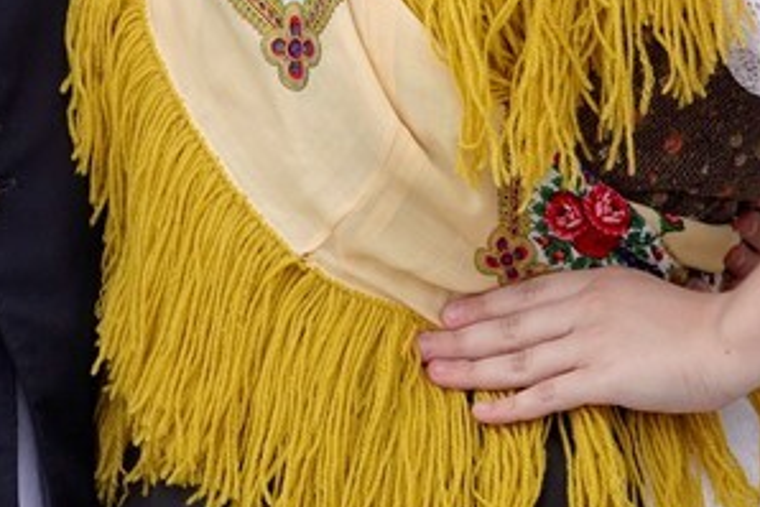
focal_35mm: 247
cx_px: 232
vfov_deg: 5.5
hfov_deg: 8.3
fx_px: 5217
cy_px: -264
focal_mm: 26.42
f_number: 3.5
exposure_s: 1/200
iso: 100
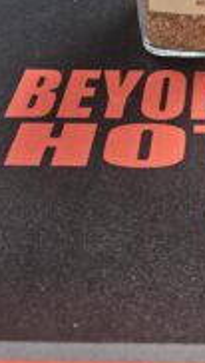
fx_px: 529
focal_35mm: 55
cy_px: 26
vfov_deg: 35.2
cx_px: 229
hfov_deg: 20.8
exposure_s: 1/120
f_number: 1.8
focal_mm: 5.4
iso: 500
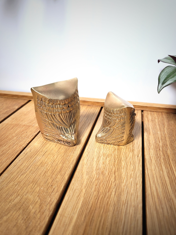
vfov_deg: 67.3
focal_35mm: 26
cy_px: 118
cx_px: 88
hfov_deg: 53.1
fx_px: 176
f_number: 1.8
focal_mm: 5.4
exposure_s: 1/283
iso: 40
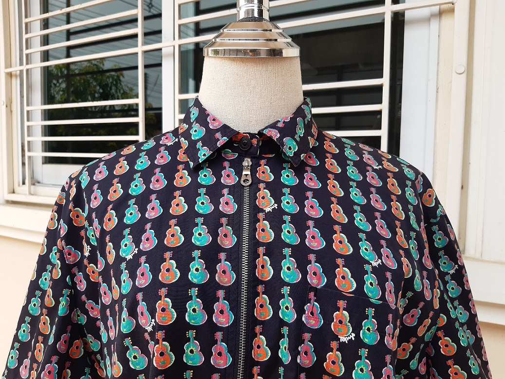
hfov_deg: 67.3
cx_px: 252
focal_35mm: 26
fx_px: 379
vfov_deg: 53.1
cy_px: 190
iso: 40
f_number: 1.7
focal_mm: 3.92
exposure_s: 1/541
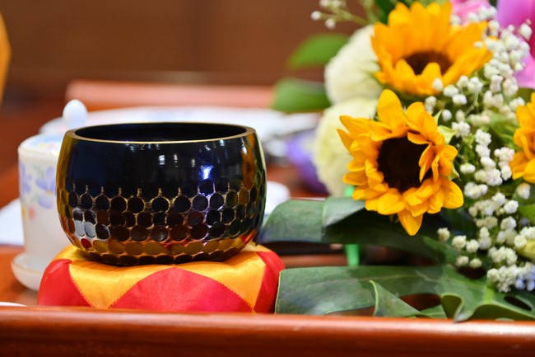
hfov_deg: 17.1
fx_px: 1783
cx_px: 268
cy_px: 178
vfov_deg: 11.4
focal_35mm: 120
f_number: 4.5
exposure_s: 1/125
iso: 1250
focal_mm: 120
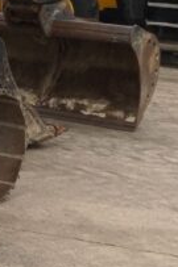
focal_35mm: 152
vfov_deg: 13.2
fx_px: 1129
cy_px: -42
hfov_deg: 8.4
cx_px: -210
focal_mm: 3
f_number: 1.8
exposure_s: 1/122
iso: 32
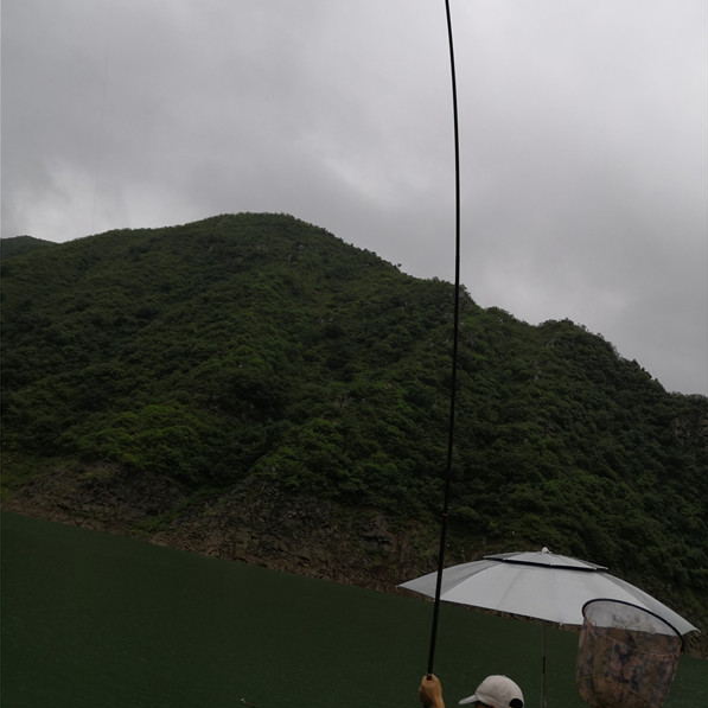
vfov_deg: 50.6
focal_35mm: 32
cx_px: 355
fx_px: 740
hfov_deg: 51.1
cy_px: 266
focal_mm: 3.95
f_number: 1.8
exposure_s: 1/345
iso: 50
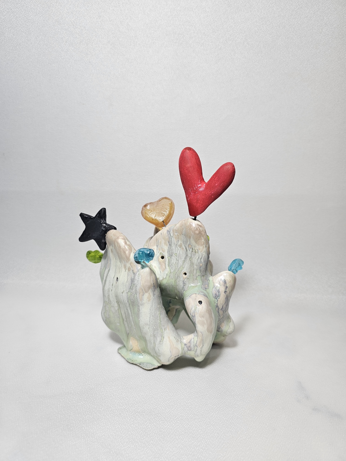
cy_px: 230
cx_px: 173
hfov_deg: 58.9
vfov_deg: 73.9
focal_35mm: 23
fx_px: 307
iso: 80
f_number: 1.7
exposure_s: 1/120
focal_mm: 6.3
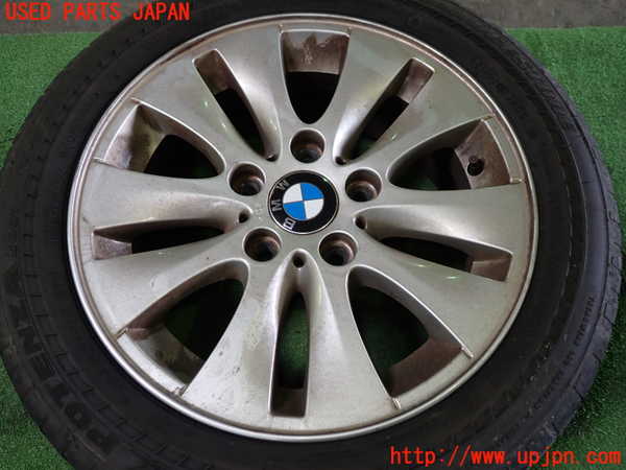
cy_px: 235
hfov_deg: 60.0
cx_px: 313
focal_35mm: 30
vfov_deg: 46.8
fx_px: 543
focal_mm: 5.4
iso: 200
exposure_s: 1/40
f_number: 2.3
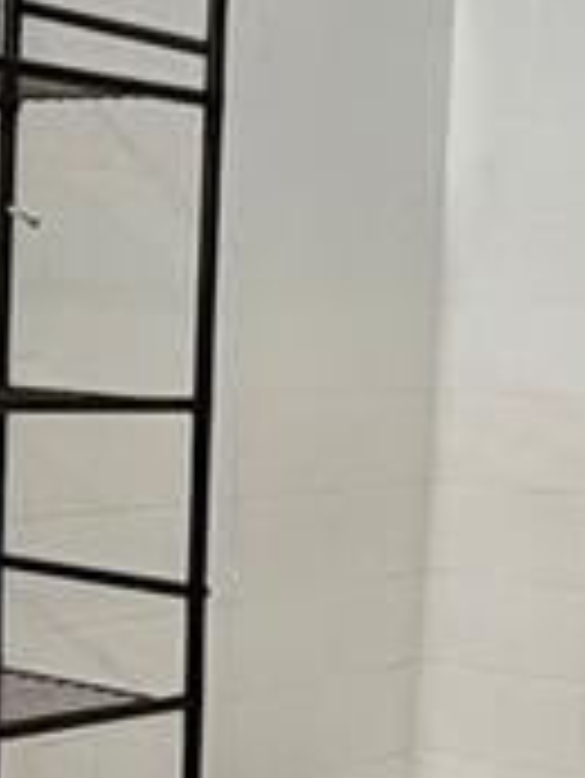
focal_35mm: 97
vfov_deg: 20.1
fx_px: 2183
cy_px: 531
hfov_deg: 15.0
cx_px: 0
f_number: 2.2
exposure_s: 1/60
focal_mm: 2.22
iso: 200
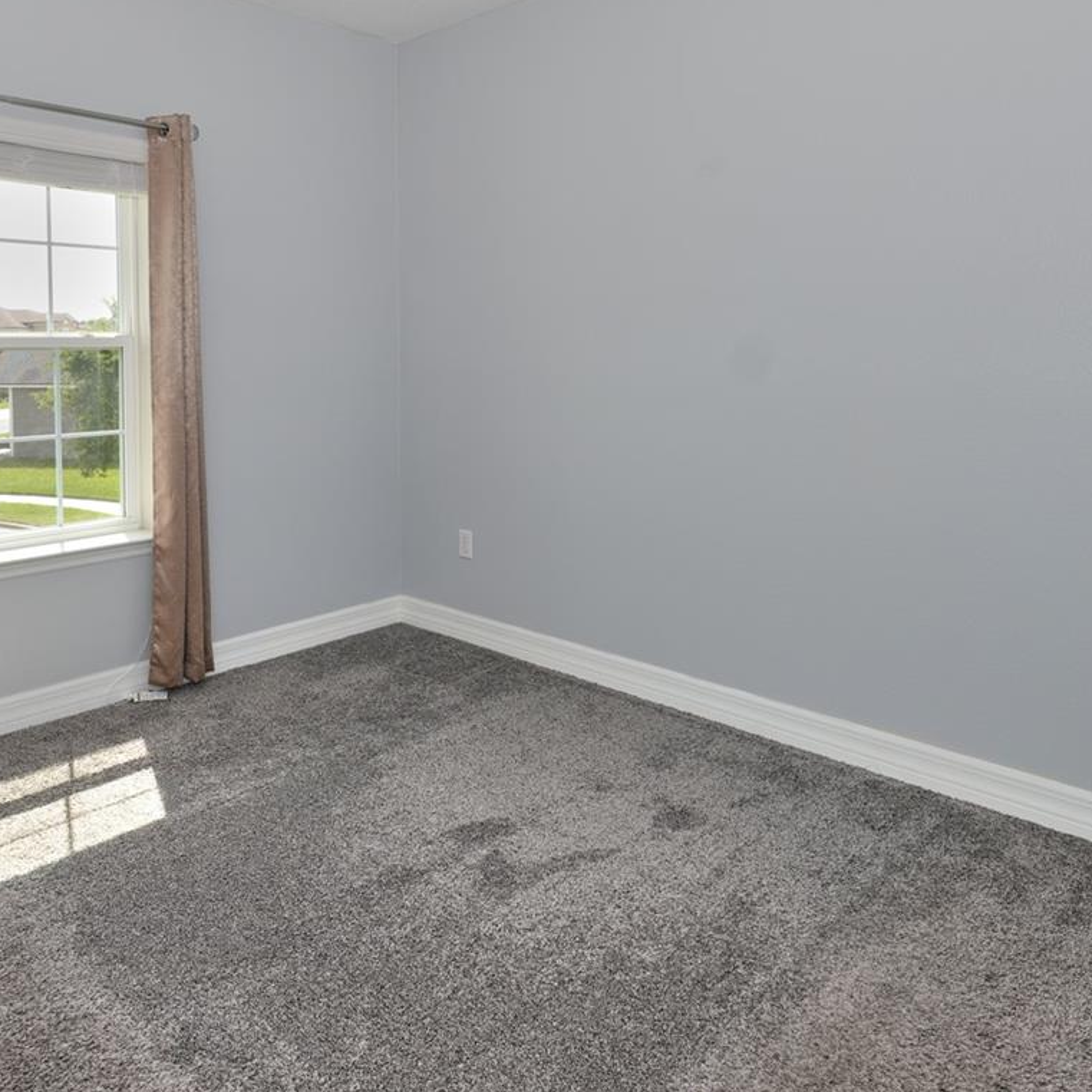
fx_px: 892
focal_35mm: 25
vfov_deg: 61.7
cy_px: 382
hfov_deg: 62.1
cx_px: 413
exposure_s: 1/200
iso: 160
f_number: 5
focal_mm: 14
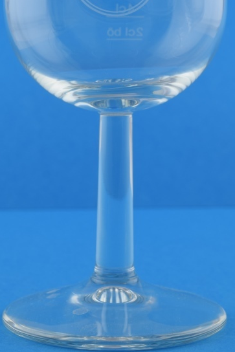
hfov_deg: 12.1
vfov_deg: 17.9
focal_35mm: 113
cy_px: 59
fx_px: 1106
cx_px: 116
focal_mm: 40
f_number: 10
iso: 100
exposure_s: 1/25
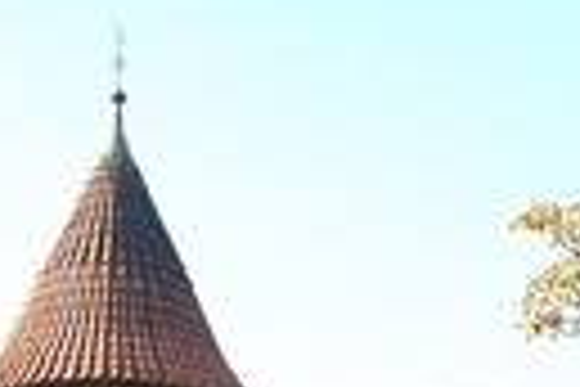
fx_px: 2868
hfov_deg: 11.5
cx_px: 526
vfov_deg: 7.4
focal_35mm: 178
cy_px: 738
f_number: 9
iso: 400
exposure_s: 1/125
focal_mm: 30
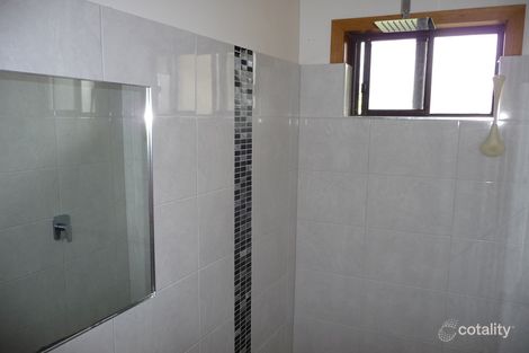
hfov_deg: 65.5
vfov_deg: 46.4
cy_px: 176
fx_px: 411
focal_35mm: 28
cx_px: 264
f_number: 3.3
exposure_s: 1/30
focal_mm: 4.7
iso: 100
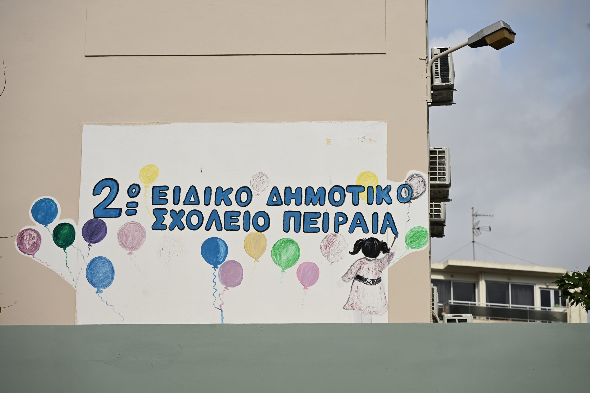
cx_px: 295
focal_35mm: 120
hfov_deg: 17.1
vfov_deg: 11.4
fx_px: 1967
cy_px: 196
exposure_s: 1/800
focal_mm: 120
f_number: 6.3
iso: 100
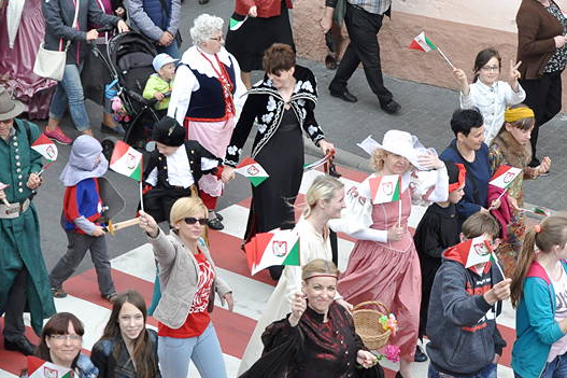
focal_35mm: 109
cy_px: 296
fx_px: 1713
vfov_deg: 12.5
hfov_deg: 18.8
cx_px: 290
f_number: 10
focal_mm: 45
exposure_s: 1/400
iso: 1250
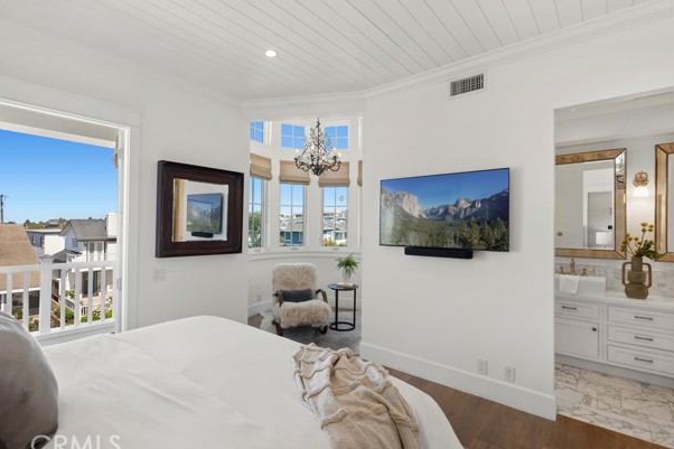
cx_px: 319
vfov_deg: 70.4
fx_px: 318
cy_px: 223
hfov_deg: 93.2
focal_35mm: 17
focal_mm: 16
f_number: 9
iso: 200
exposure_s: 1/60
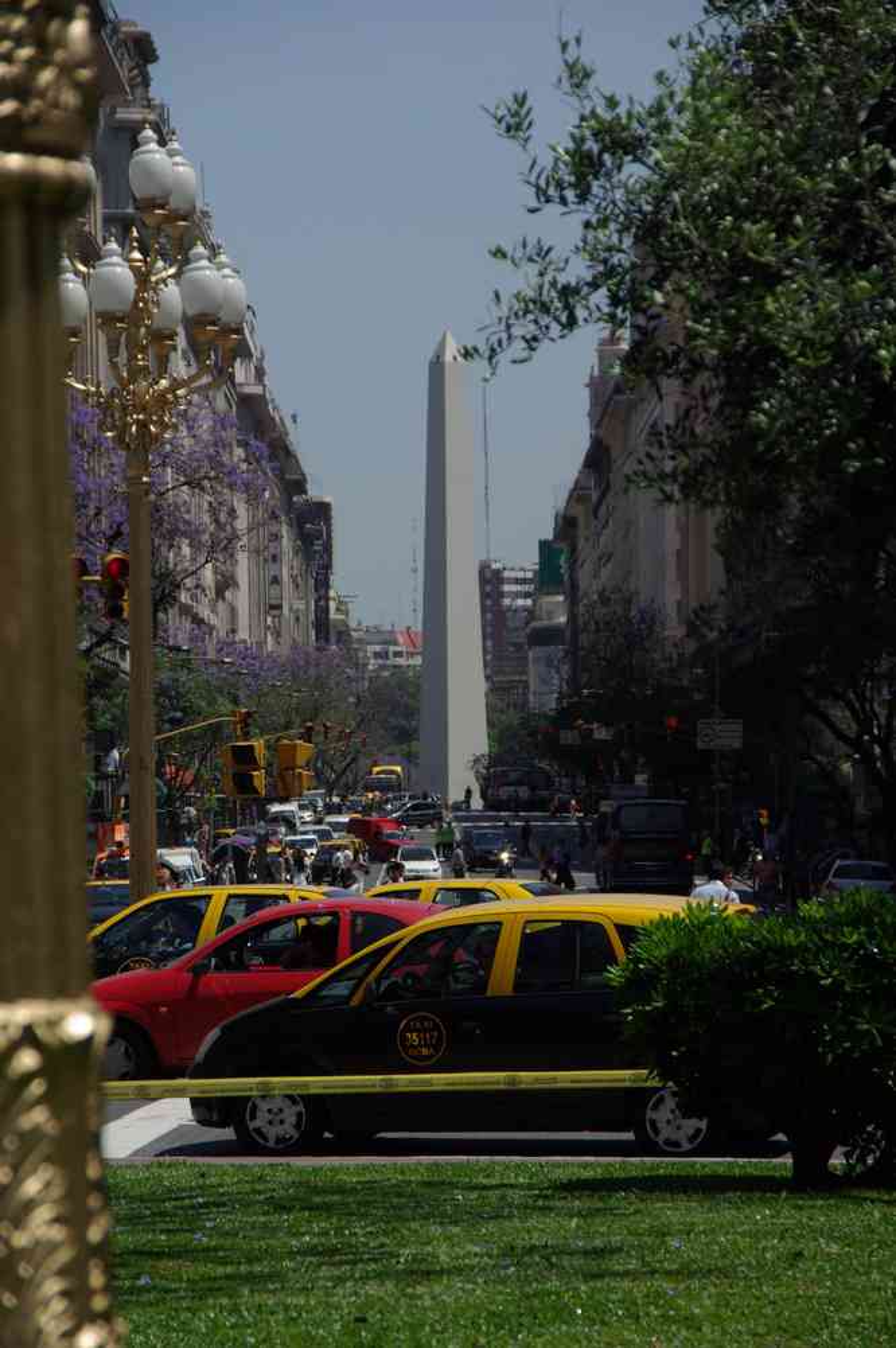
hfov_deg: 7.0
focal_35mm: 195
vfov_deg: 10.6
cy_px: 674
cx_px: 448
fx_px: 7295
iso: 100
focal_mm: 130
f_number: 9.5
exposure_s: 1/350
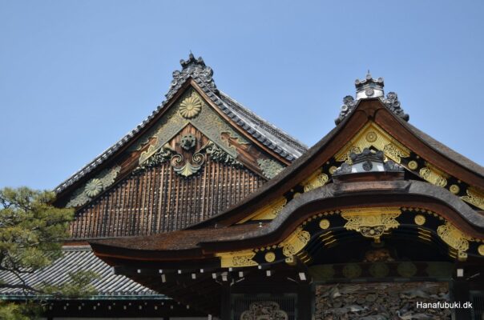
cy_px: 160
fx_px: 644
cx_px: 242
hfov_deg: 41.2
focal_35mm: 48
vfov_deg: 28.0
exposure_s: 1/640
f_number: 5.6
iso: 100
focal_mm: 32
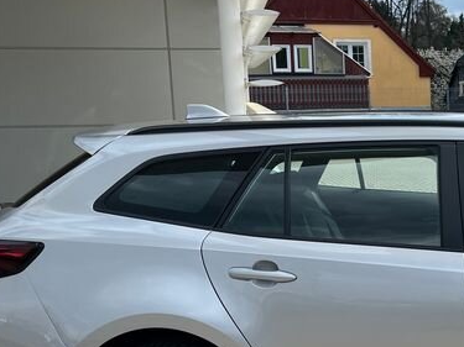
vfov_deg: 20.5
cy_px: 263
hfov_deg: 25.6
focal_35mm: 71
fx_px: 951
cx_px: 500
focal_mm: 5.1
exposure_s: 1/2632
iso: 50
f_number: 1.6
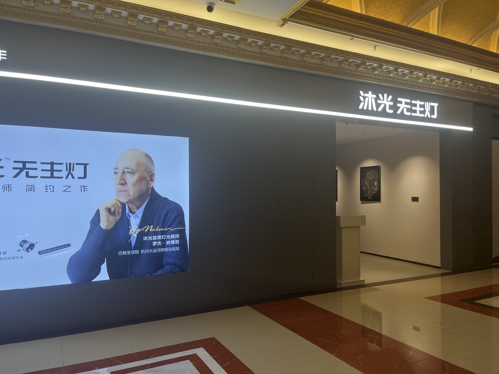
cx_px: 250
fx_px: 375
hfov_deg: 67.3
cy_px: 187
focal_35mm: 26
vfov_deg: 53.1
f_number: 1.6
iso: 40
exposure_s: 1/275
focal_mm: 5.1
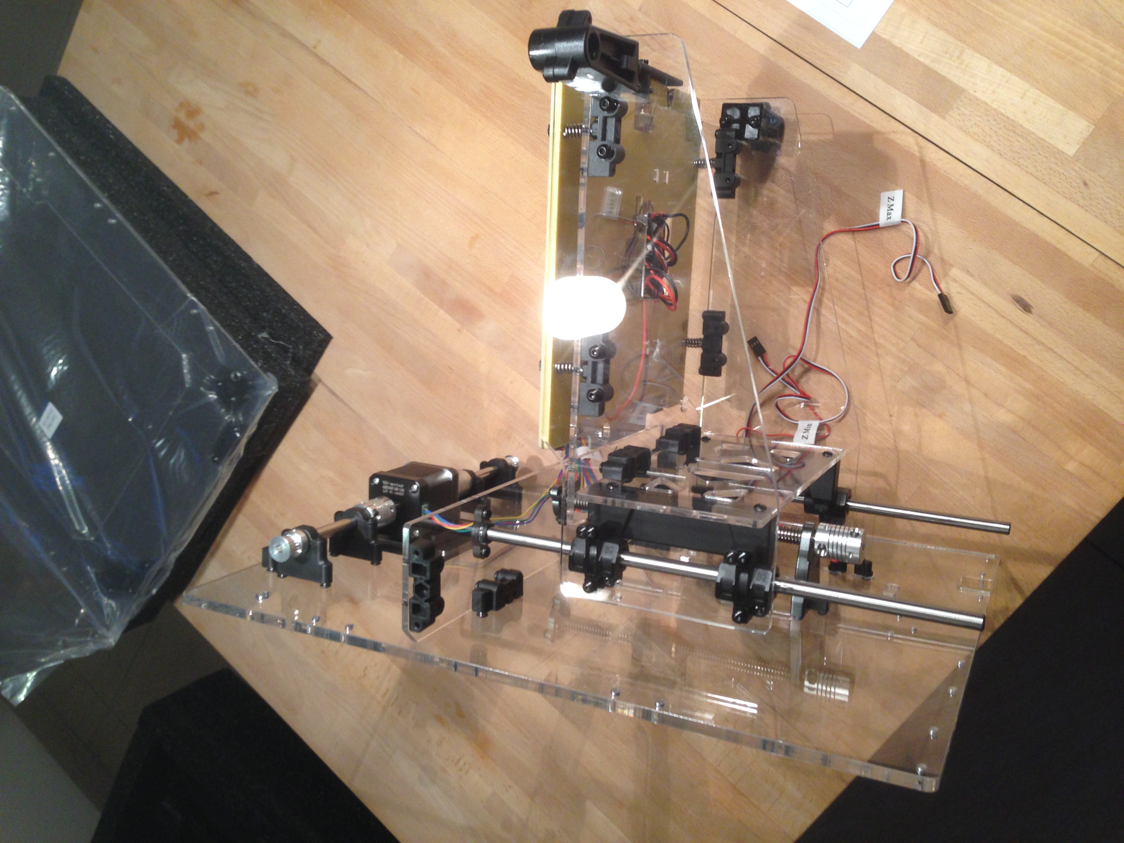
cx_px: 562
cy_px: 422
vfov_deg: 42.9
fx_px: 1072
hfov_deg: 55.4
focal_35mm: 33
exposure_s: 1/20
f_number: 2.4
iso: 80
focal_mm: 4.12
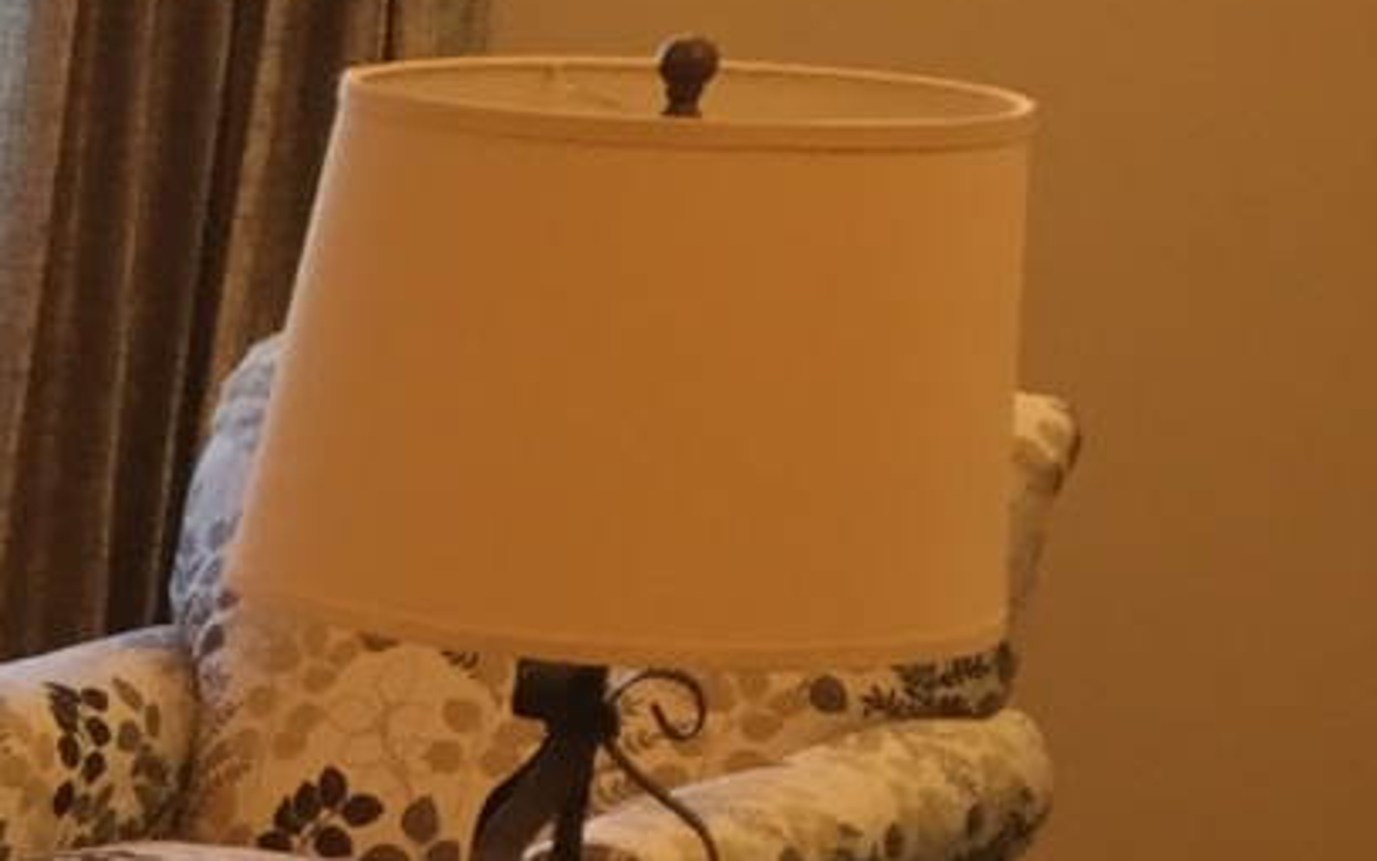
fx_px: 5817
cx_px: -1958
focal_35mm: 155
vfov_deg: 8.3
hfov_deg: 11.2
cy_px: 1283
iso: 32
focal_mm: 4.15
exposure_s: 1/40
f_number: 2.2
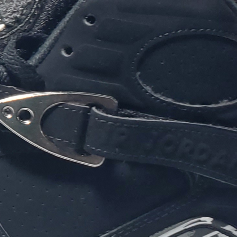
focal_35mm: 126
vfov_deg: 13.7
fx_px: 976
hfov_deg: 13.0
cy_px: 23
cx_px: -133
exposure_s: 1/168
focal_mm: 4.3
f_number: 2.4
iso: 50
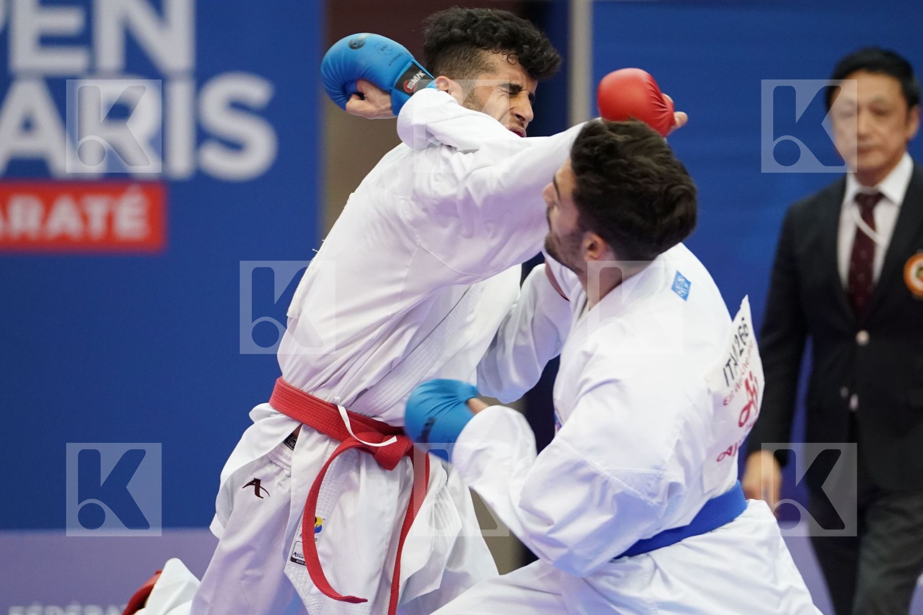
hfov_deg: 8.5
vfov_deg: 5.7
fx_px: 6230
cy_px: 308
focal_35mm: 243
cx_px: 462
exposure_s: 1/1000
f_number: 2.8
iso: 4000
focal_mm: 162
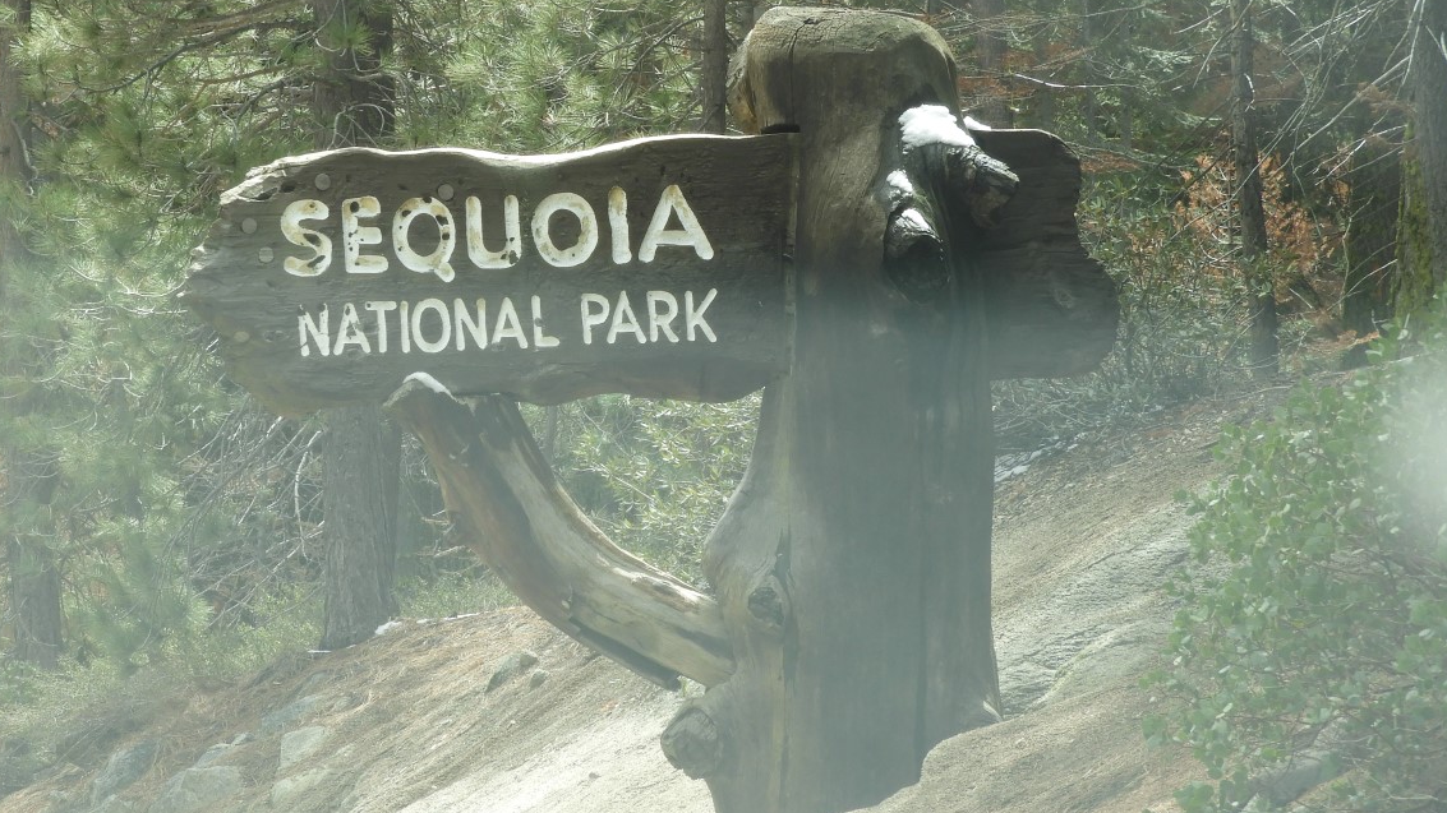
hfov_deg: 11.5
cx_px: 602
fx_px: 7174
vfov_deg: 6.5
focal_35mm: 187
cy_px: 305
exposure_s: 1/100
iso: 100
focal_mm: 24.2
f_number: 5
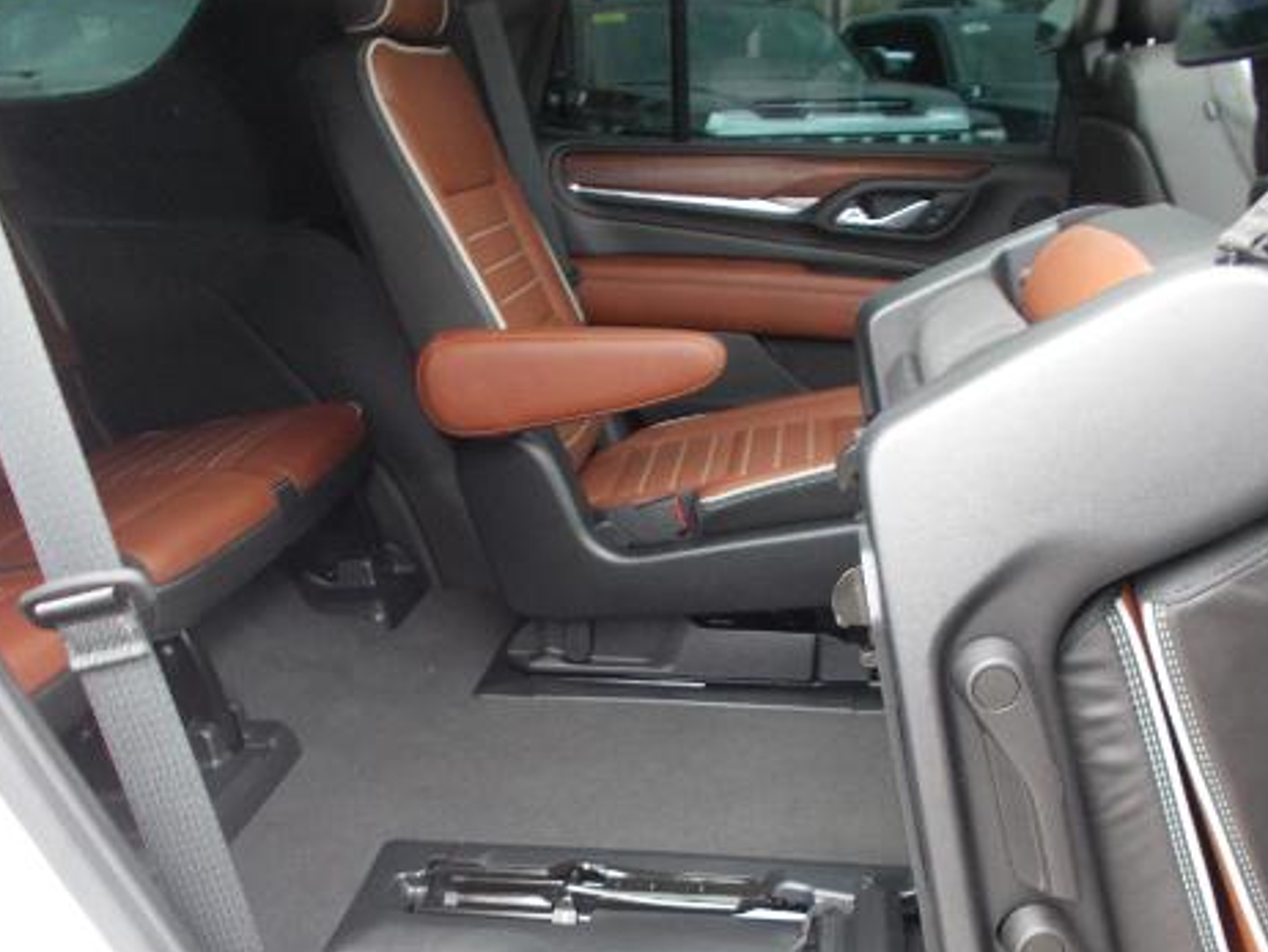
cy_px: 628
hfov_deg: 51.1
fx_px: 1319
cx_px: 727
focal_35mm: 36
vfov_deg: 39.3
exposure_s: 1/25
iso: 180
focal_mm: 4.6
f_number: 3.2
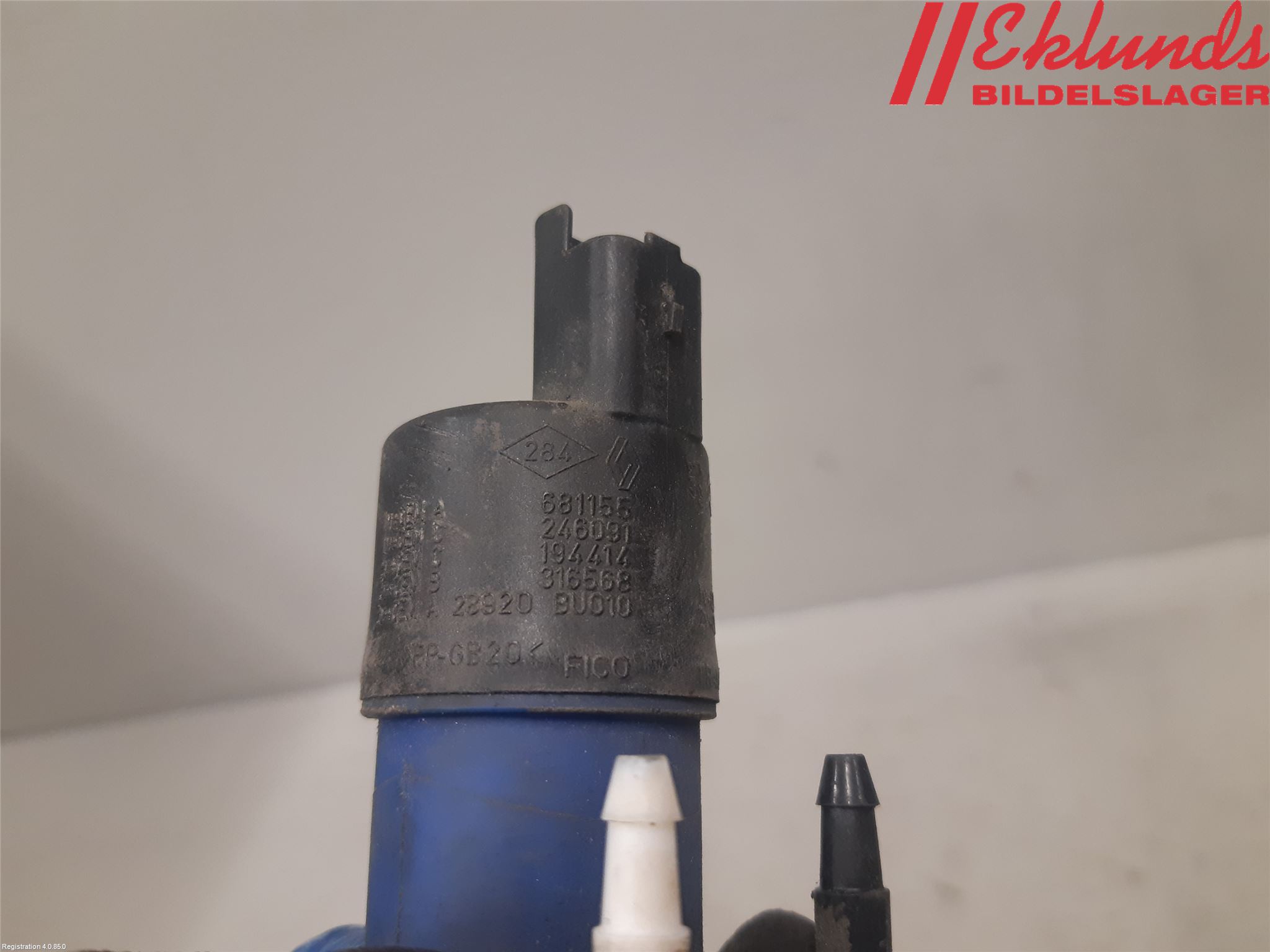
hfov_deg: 67.3
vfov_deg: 53.1
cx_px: 635
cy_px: 476
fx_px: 954
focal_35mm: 26
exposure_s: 1/50
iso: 160
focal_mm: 3.93
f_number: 1.7
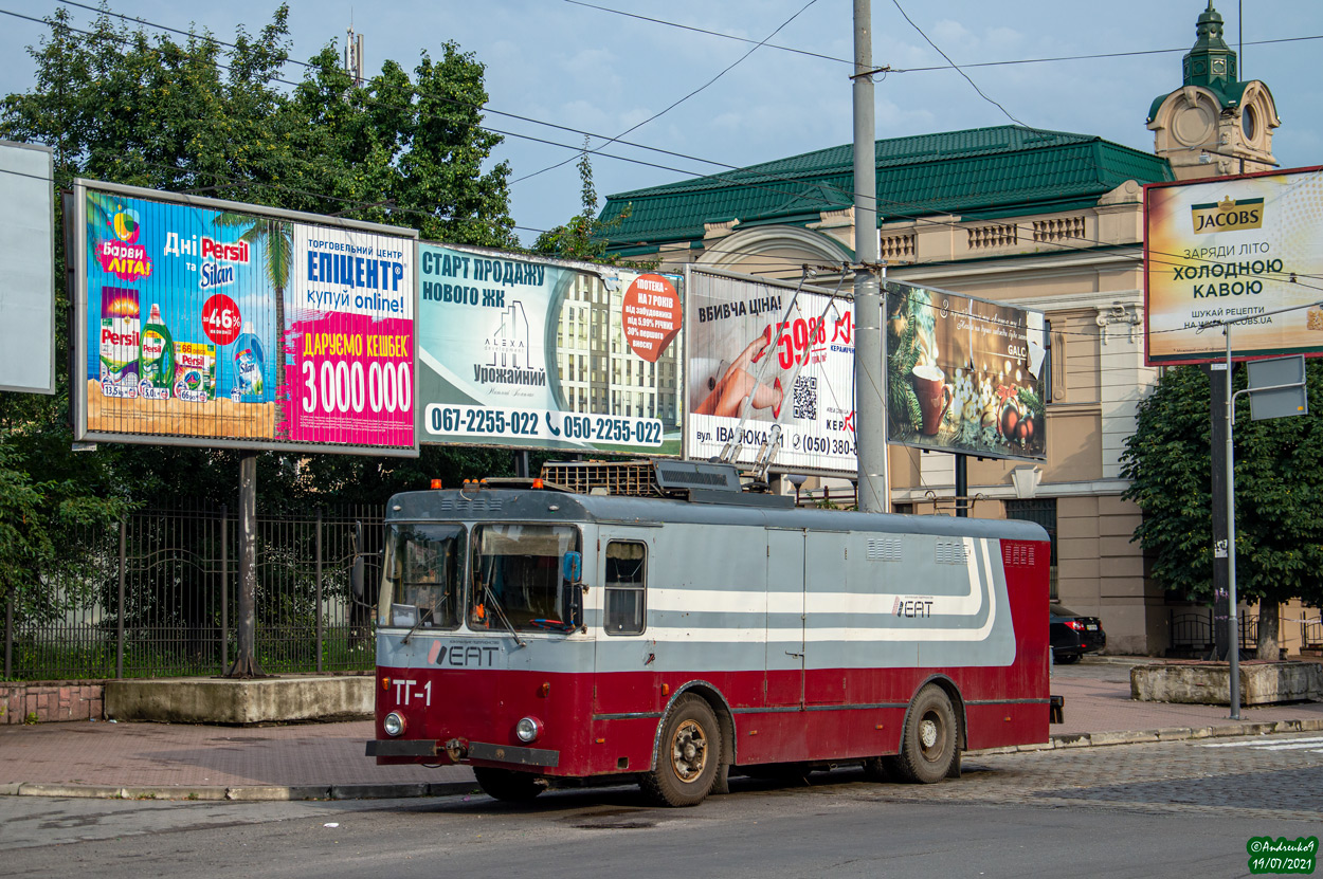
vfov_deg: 18.9
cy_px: 440
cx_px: 662
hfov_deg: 28.1
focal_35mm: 72
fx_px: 2644
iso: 200
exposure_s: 1/640
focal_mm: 48
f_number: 6.3
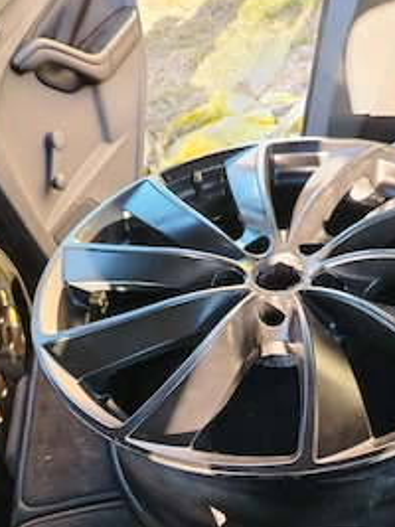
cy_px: 385
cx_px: 271
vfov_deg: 49.6
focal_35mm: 36
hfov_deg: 39.1
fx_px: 548
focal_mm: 5.25
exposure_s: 1/100
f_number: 1.75
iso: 750
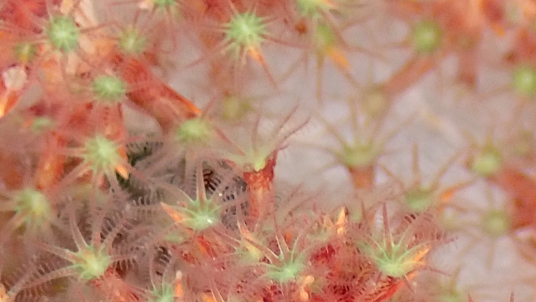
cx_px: 267
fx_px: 4634
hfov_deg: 6.6
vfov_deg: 3.7
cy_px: 554
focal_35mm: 326
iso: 200
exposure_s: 1/200
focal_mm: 13.65
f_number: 4.1
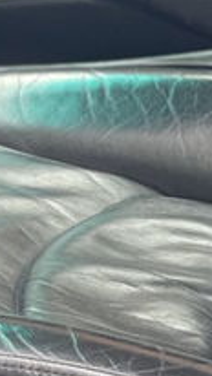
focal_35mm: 282
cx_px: -139
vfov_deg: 7.6
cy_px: 53
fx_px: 2816
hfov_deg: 4.3
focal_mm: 6
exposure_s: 1/122
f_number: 2
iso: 100
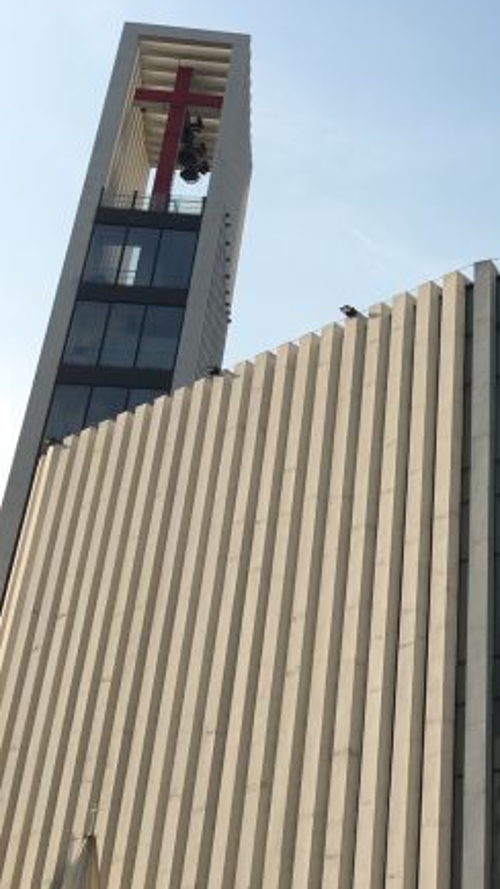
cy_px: 268
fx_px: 1203
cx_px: 532
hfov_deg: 22.3
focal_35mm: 51
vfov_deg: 39.9
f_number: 2.2
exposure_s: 1/1508
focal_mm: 4.15
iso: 25
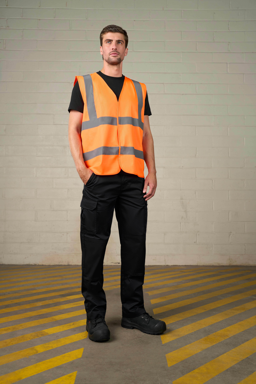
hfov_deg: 37.9
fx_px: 373
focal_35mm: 35
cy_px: 192
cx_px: 128
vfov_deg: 54.4
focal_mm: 35
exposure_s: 1/160
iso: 400
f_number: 3.5
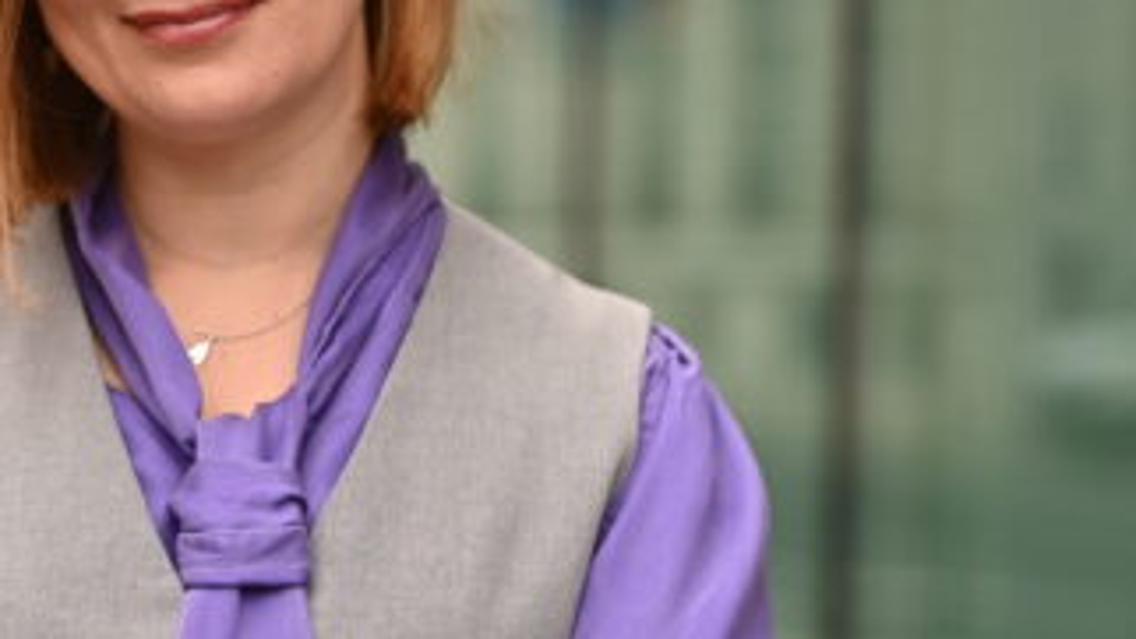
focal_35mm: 125
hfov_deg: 17.1
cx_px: 420
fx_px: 3765
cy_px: 392
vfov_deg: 9.7
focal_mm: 50
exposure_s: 1/400
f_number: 2
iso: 160
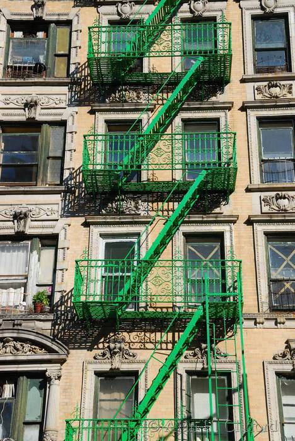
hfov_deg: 22.7
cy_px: 220
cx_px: 148
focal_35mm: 60
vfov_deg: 33.4
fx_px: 736
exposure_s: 1/250
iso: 100
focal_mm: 40
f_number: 8
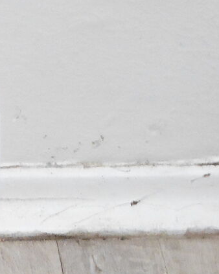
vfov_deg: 9.1
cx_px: -265
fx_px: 1686
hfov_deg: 7.1
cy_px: 371
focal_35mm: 208
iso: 400
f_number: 4.1
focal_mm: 7.9
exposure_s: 1/50
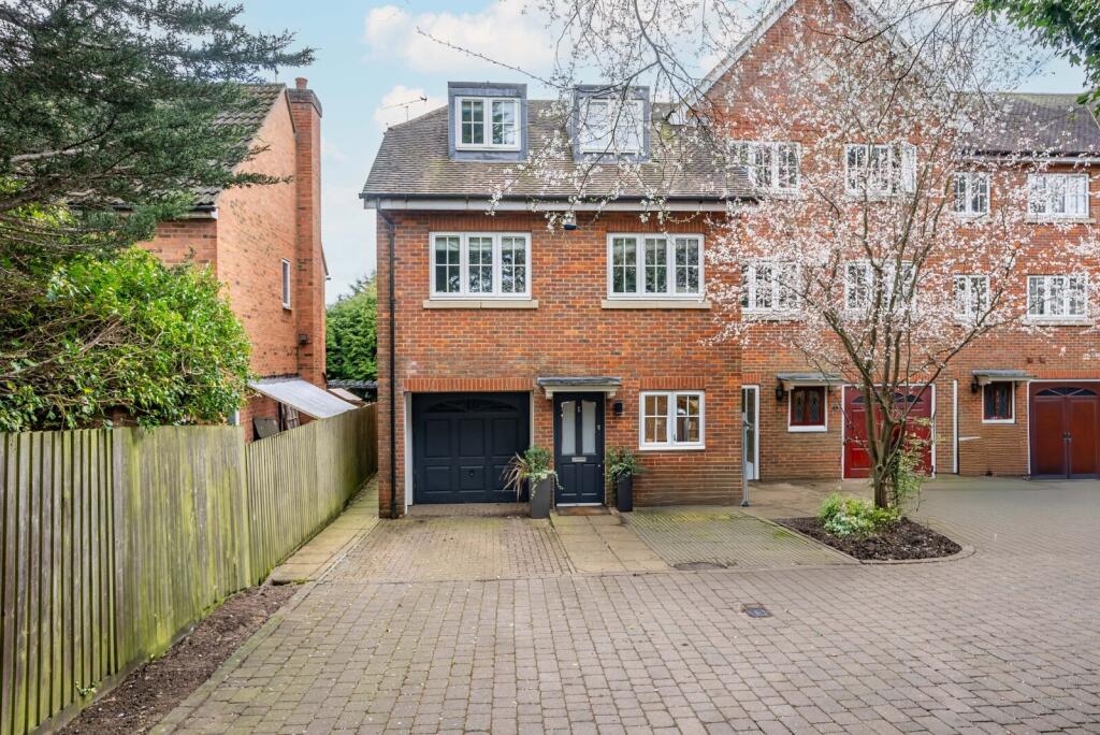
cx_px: 550
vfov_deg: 59.6
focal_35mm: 21
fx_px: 642
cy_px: 368
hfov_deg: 81.2
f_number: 4
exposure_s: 1/80
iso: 80
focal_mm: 21
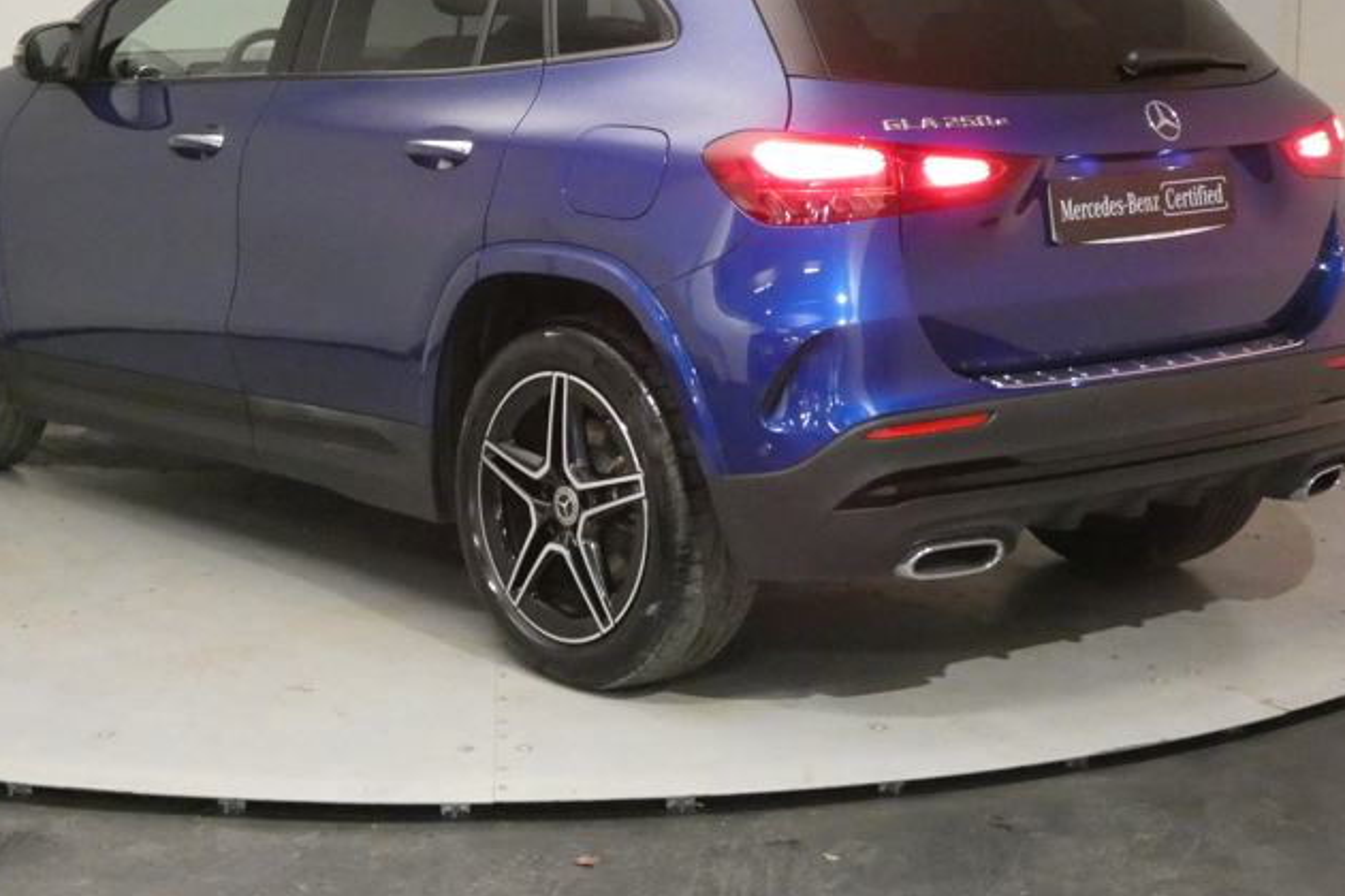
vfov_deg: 20.6
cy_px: 346
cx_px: 628
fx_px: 2466
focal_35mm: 66
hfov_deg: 30.5
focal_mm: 9
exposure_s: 1/50
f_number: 3.9
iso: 1600
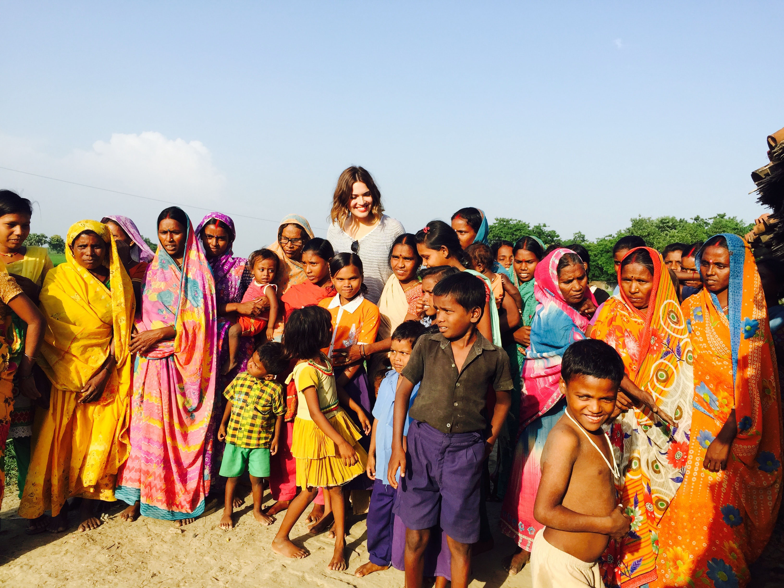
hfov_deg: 61.7
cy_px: 294
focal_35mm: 29
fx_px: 657
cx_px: 392
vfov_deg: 48.2
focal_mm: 4.15
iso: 32
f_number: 2.2
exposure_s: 1/1130
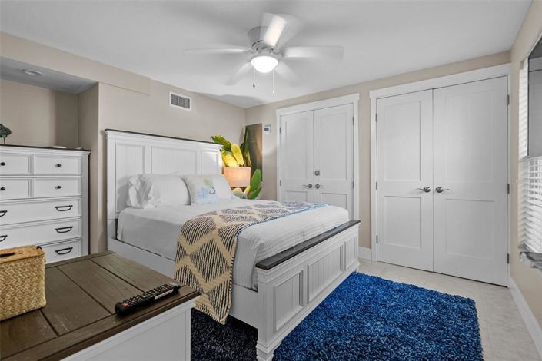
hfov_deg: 100.4
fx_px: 226
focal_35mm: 15
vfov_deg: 77.3
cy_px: 180
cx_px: 271
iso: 320
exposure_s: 1/1.25
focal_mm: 15
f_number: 8
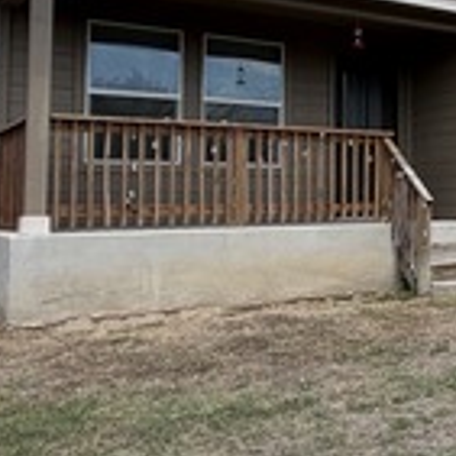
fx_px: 835
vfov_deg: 30.4
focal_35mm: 56
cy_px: 158
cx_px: 676
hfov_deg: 24.2
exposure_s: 1/770
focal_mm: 2.22
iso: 32
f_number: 2.2
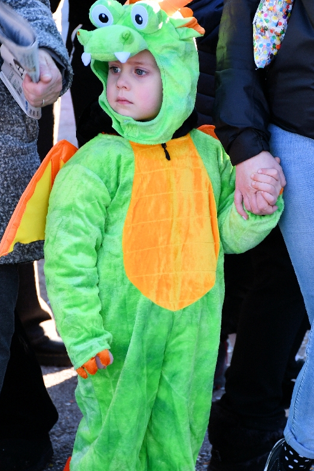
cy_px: 283
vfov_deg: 11.2
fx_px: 2393
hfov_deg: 7.5
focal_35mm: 183
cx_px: 171
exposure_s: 1/250
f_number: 5.3
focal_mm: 80
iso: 400
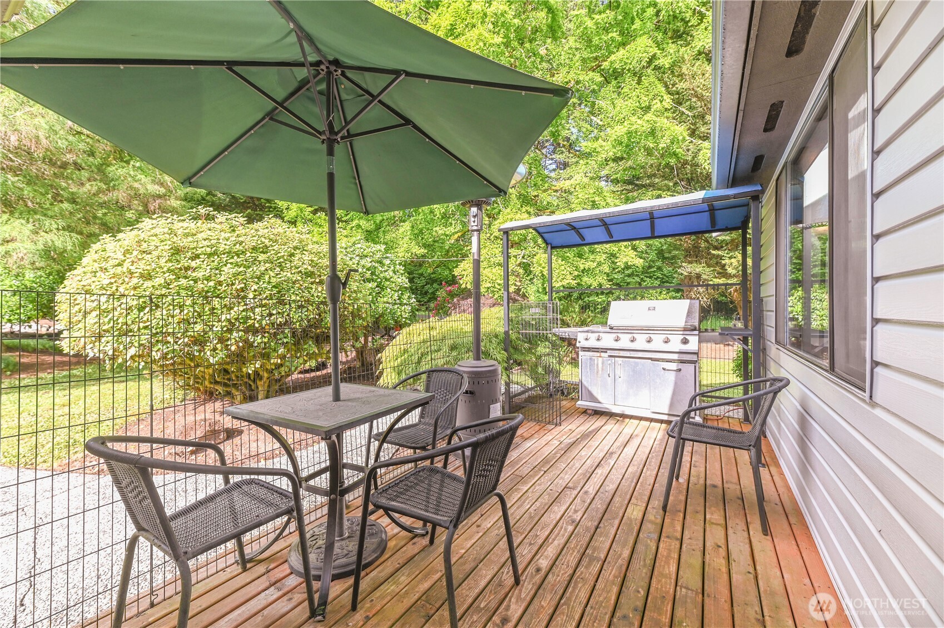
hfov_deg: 104.3
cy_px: 314
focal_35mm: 14
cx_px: 472
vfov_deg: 81.1
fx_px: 367
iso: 320
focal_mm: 14
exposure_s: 1/200
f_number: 7.1
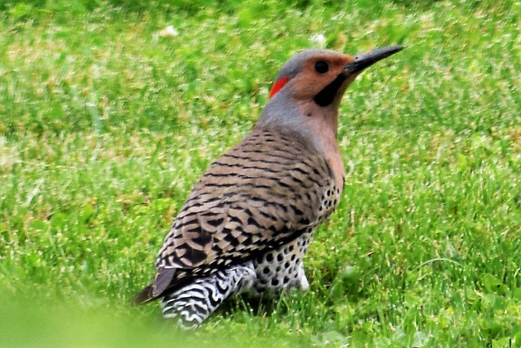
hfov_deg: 6.8
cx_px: 259
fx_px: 4385
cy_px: 173
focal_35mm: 303
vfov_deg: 4.5
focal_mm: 200
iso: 200
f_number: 5.6
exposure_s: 1/800
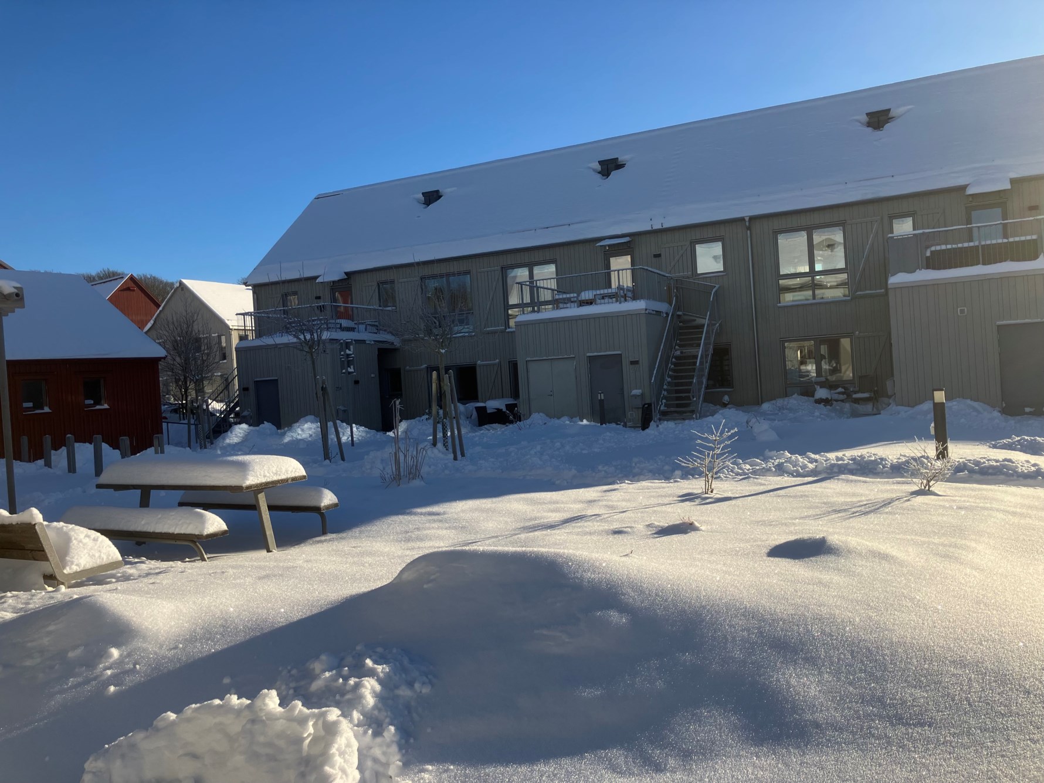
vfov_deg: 49.7
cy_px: 392
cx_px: 522
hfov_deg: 63.4
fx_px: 844
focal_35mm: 28
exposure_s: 1/2208
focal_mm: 3.99
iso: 32
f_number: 1.8
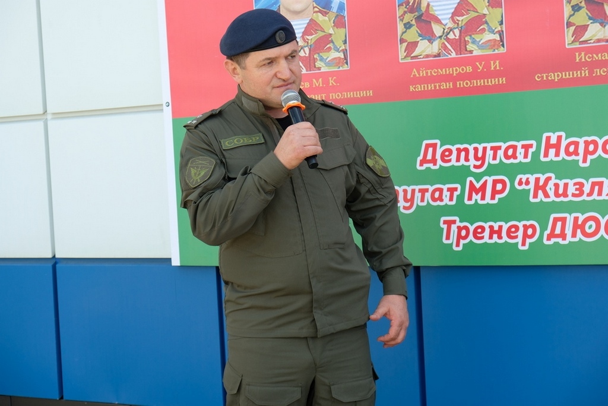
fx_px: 1284
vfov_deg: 18.0
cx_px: 304
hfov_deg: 26.6
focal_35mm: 76
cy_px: 203
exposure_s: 1/640
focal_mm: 50.5
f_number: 5.6
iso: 640
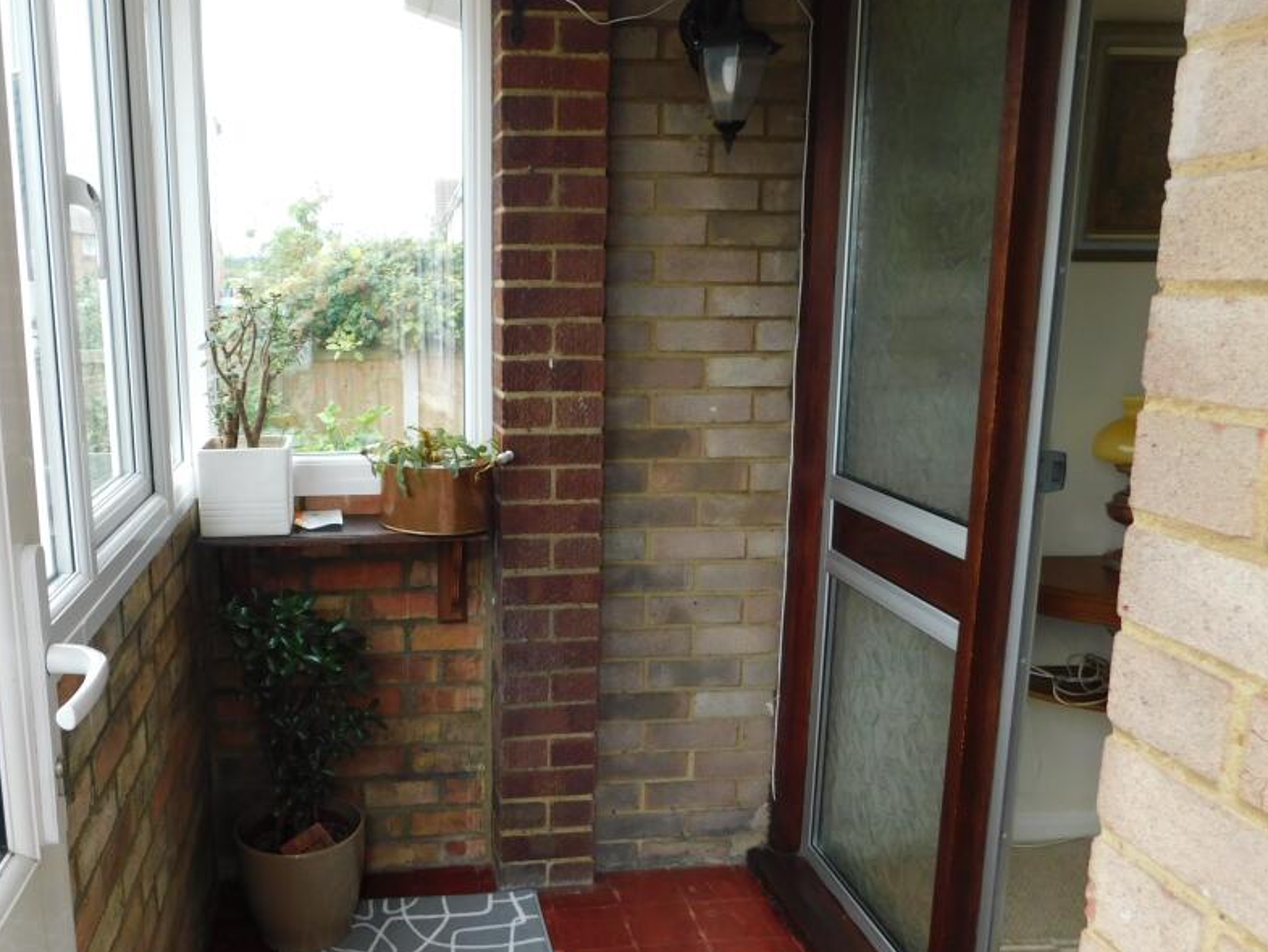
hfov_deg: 58.9
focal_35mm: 30
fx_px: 1099
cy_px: 482
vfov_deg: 46.8
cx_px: 451
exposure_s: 1/100
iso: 125
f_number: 3
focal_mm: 4
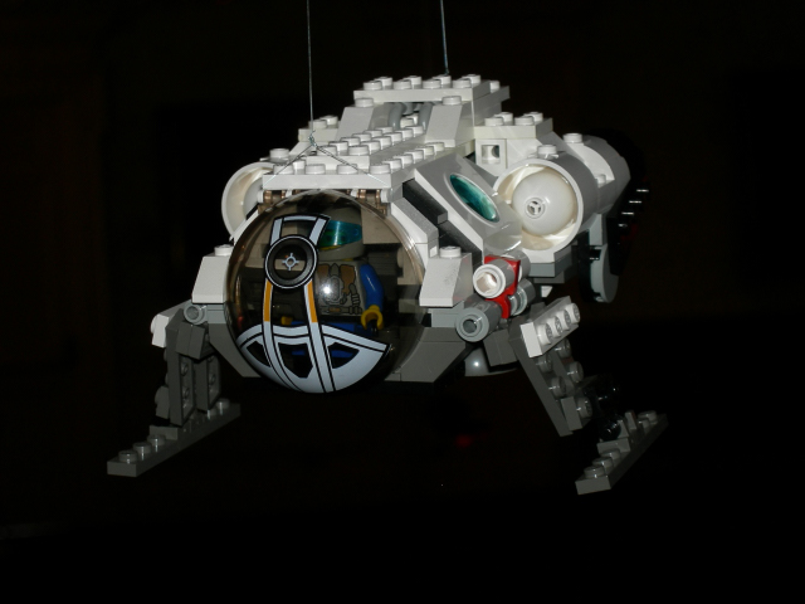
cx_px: 402
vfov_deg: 13.5
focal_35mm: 110
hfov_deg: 17.9
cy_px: 302
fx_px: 2558
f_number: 4.8
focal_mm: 23
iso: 64
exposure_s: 1/120
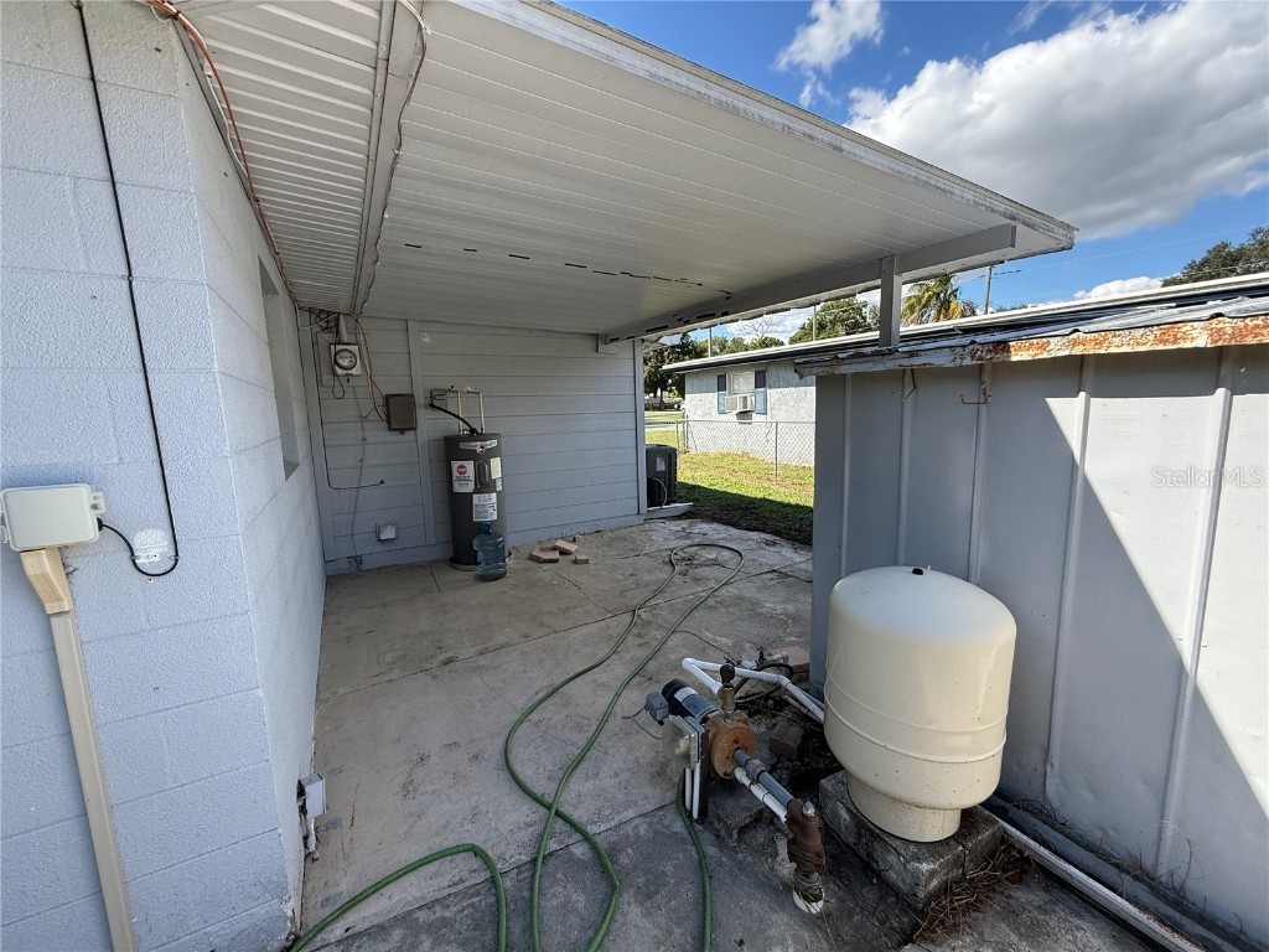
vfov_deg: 85.7
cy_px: 476
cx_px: 634
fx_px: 513
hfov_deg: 102.1
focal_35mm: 14
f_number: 2.2
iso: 64
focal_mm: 2.22
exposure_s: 1/607
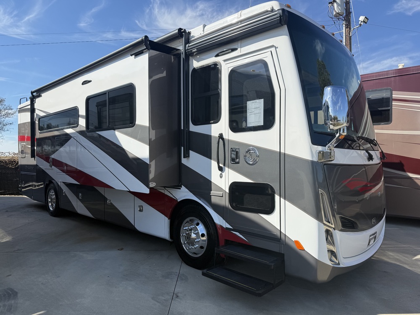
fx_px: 291
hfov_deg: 71.6
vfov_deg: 56.8
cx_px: 210
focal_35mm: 24
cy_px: 158
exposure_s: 1/4405
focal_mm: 6.76
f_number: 1.78
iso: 80
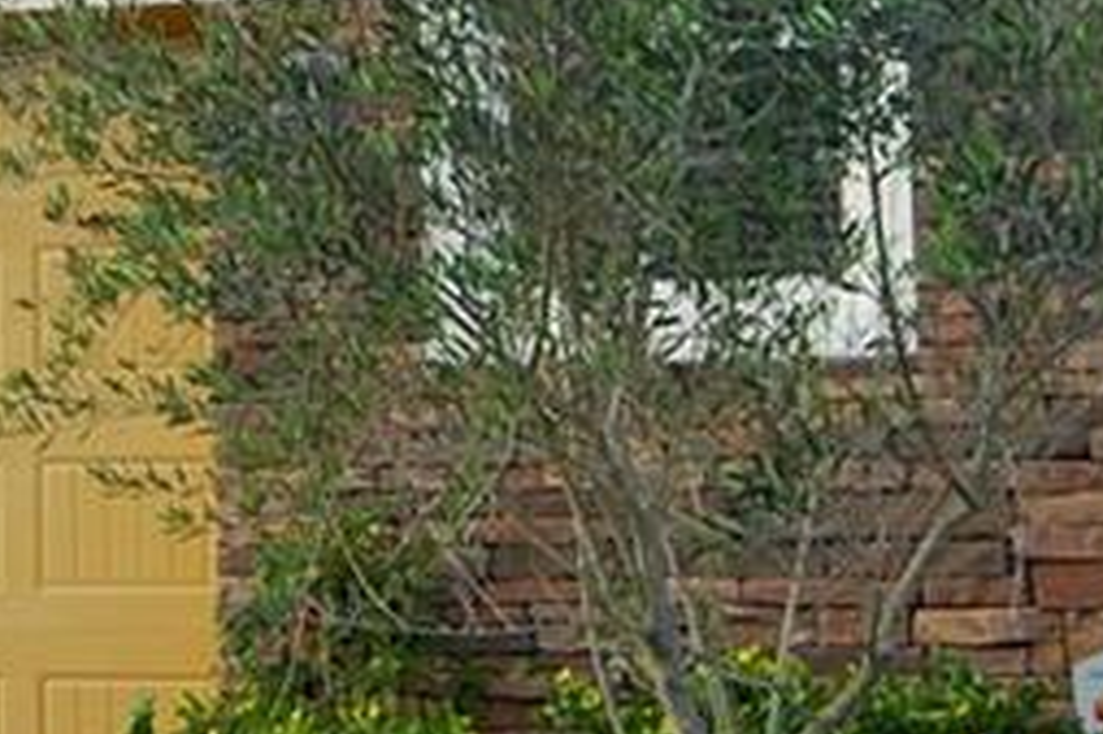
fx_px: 4072
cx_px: 48
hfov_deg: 15.2
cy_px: 39
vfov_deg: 10.2
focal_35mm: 133
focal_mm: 22
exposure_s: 1/500
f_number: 3.8
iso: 450
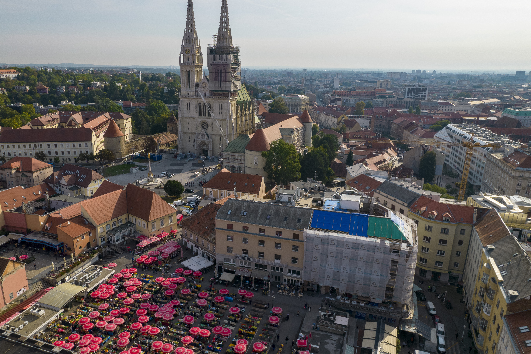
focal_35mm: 26
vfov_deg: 49.5
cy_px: 188
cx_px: 225
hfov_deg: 69.0
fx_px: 383
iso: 100
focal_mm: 8.38
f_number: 2.8
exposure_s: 1/160
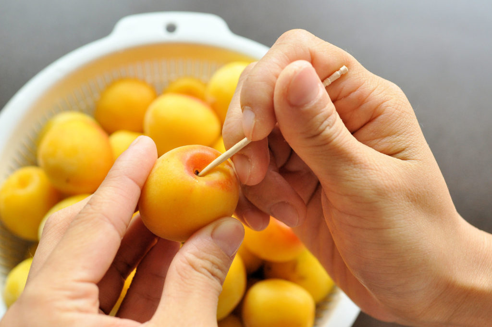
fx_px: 573
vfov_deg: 31.8
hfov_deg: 46.5
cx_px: 246
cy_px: 164
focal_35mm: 42
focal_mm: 28
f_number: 5
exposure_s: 1/100
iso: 640
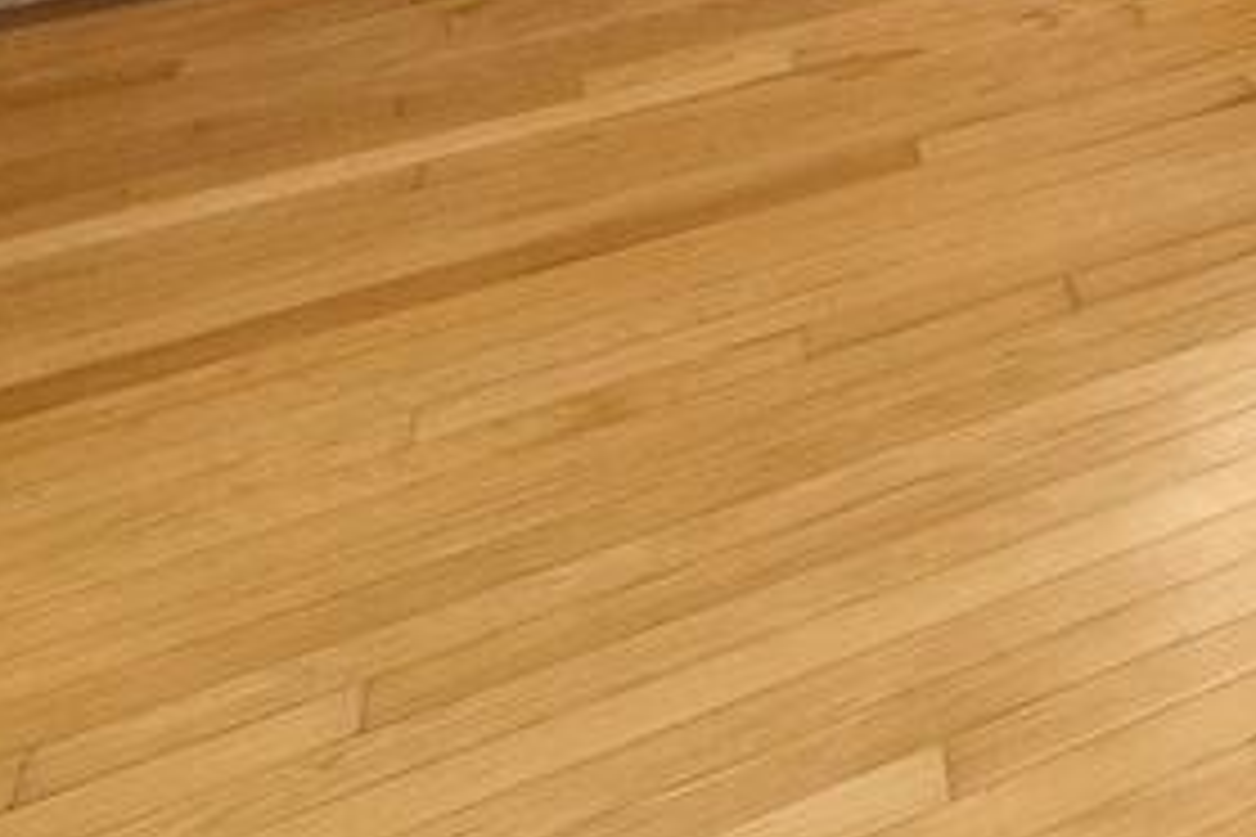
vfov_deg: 15.6
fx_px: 2163
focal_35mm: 62
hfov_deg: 13.9
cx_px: 3219
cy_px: -997
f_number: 7.1
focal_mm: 12
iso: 640
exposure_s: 1/25
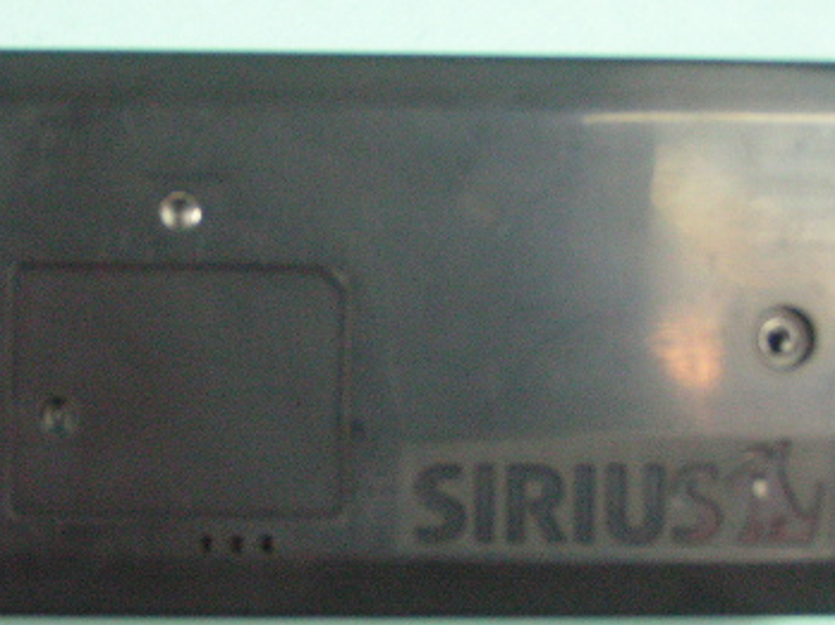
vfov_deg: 12.0
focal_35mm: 123
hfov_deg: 15.9
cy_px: 302
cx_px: 194
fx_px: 2964
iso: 200
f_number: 3.2
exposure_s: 1/40
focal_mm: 11.1
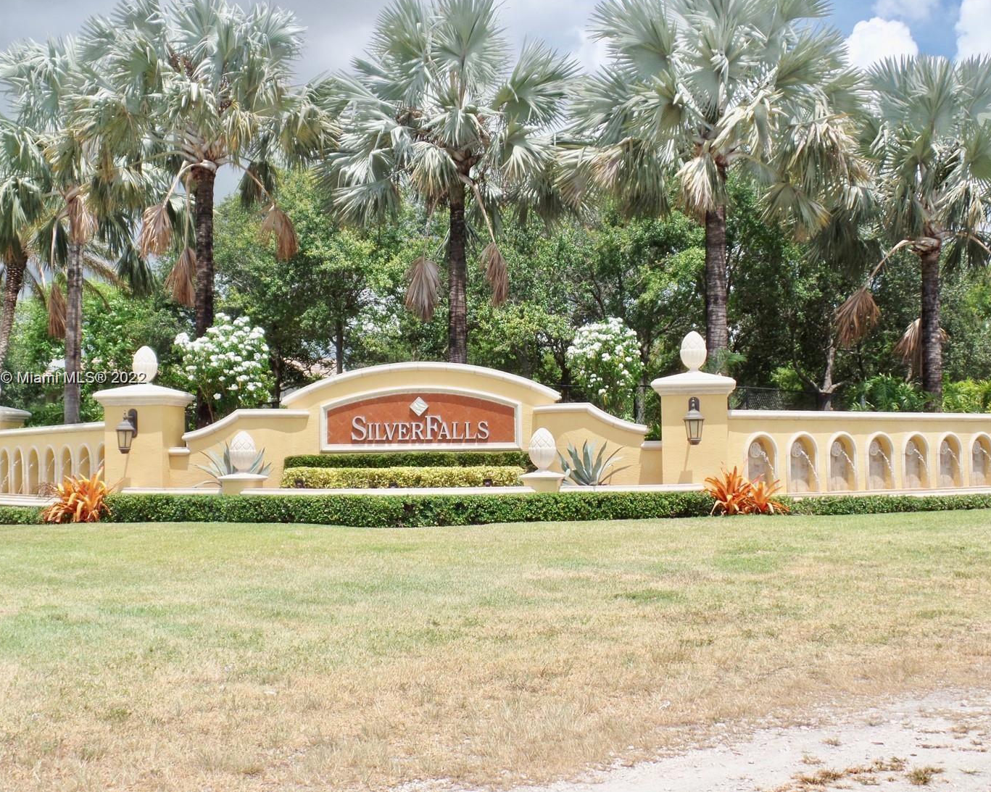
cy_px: 379
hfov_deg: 38.8
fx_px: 1408
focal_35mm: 48
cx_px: 494
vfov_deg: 31.4
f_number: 3.6
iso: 80
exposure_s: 1/1000
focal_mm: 7.5
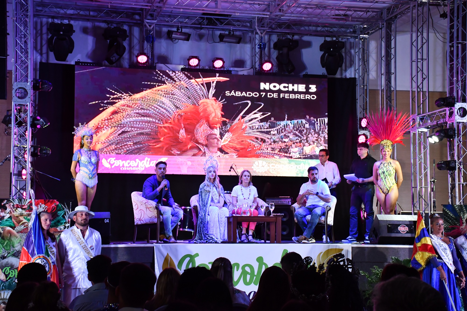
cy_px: 156
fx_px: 778
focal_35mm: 60
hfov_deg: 33.4
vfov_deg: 22.6
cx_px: 234
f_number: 8
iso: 1250
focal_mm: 40
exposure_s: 1/80
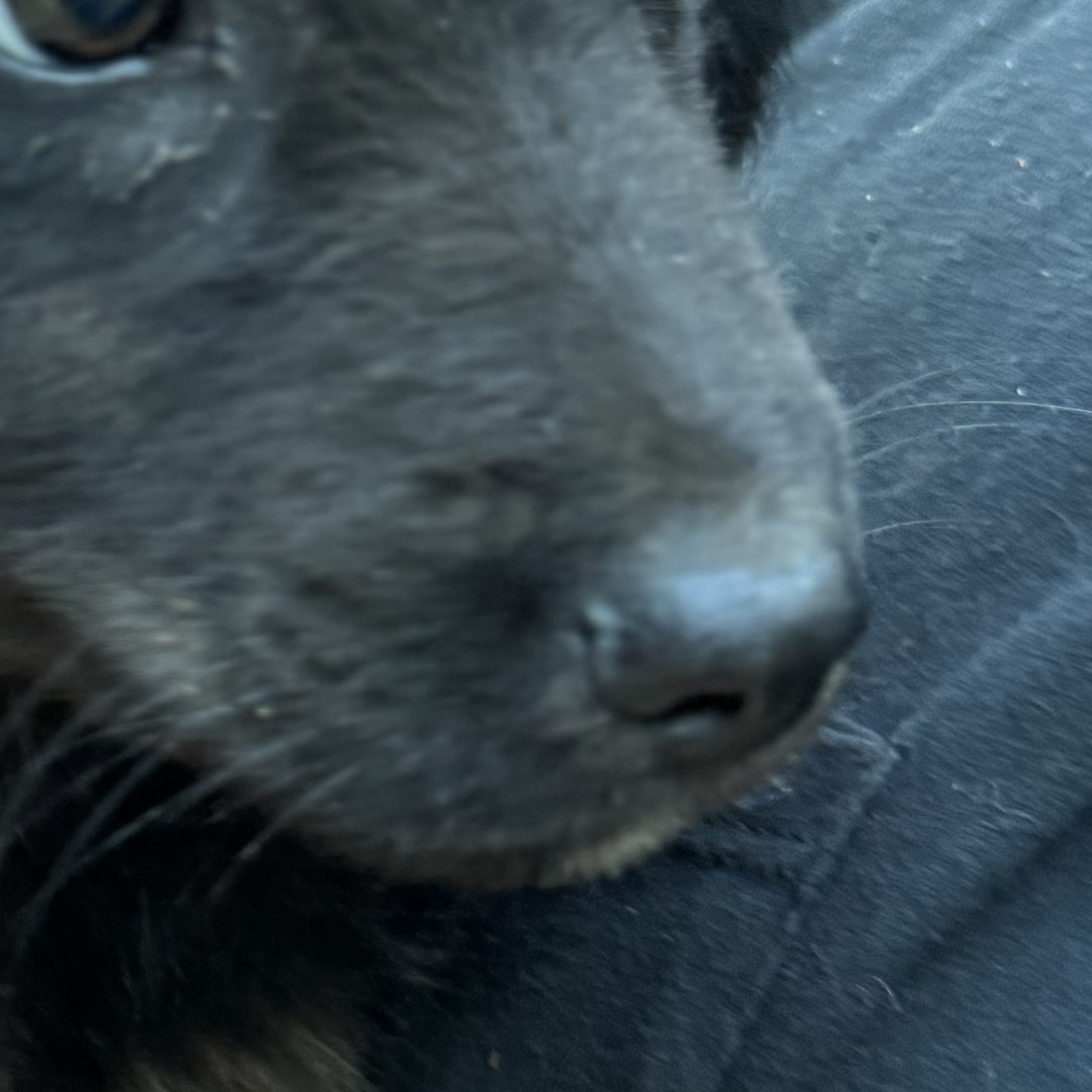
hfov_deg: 20.9
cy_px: 424
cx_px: 222
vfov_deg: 21.1
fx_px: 2927
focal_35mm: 82
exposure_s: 1/60
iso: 320
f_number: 1.78
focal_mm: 6.76
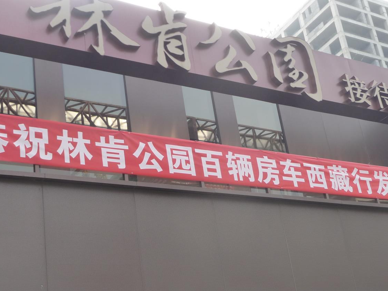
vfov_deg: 25.6
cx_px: 235
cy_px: 179
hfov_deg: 33.7
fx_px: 639
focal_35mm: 57
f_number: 3.9
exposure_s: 1/250
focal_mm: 6.7
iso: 160
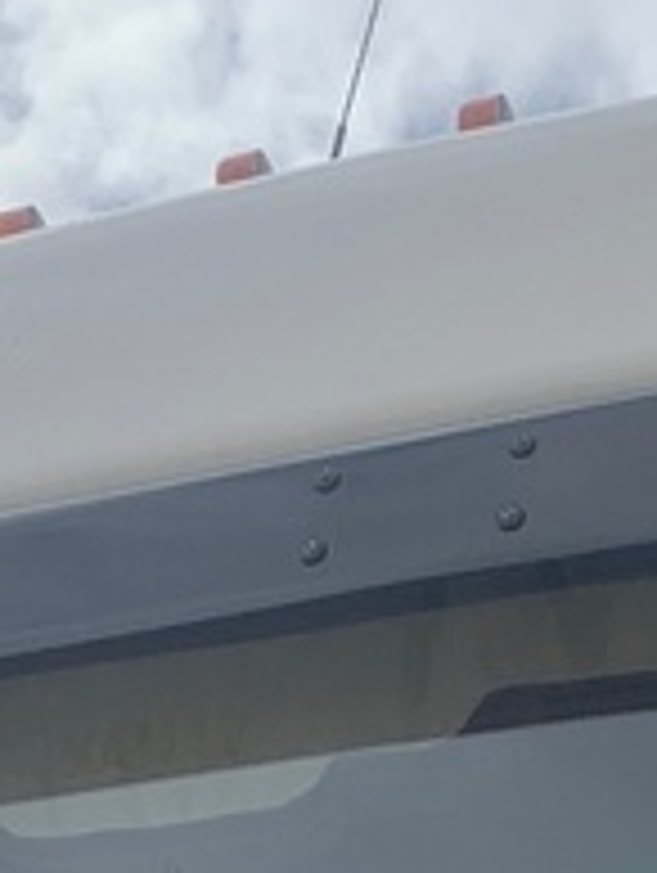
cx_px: 544
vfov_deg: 12.7
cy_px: 1773
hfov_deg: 11.0
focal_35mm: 135
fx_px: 3409
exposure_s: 1/3401
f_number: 1.8
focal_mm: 4.25
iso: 25
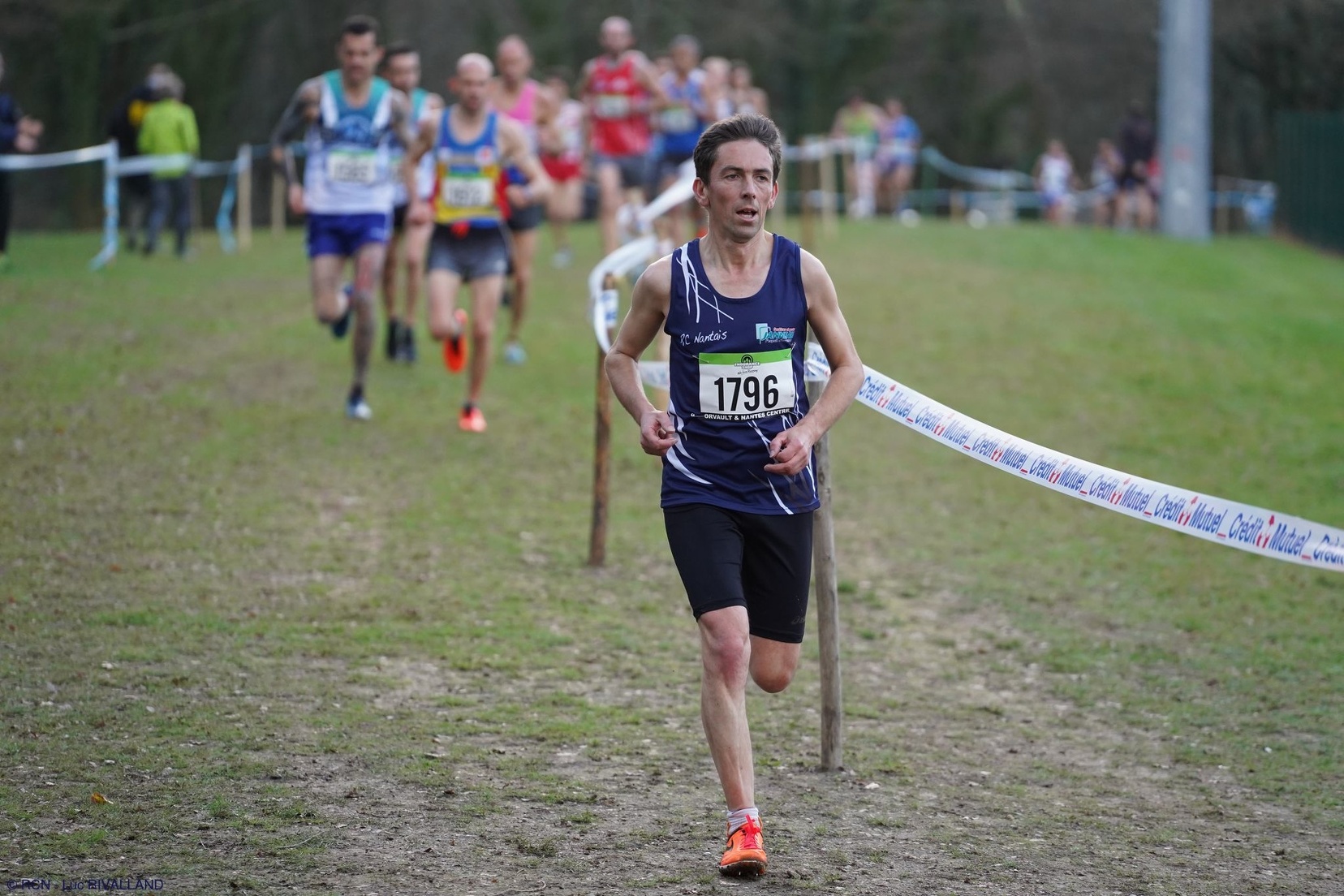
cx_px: 672
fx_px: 7466
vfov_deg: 6.9
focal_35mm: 200
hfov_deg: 10.3
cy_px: 448
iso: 2000
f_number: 4
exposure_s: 1/2000
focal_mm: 200
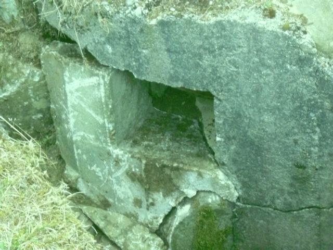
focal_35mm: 113
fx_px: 1087
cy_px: 125
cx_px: 166
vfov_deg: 13.1
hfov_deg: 17.4
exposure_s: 1/60
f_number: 5.2
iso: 800
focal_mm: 18.6
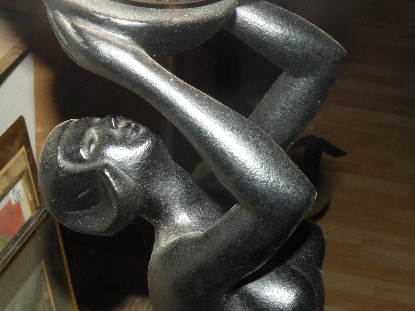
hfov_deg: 23.5
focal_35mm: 83
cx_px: 169
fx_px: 995
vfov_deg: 17.8
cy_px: 190
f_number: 8
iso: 115
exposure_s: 1/60
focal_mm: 9.8
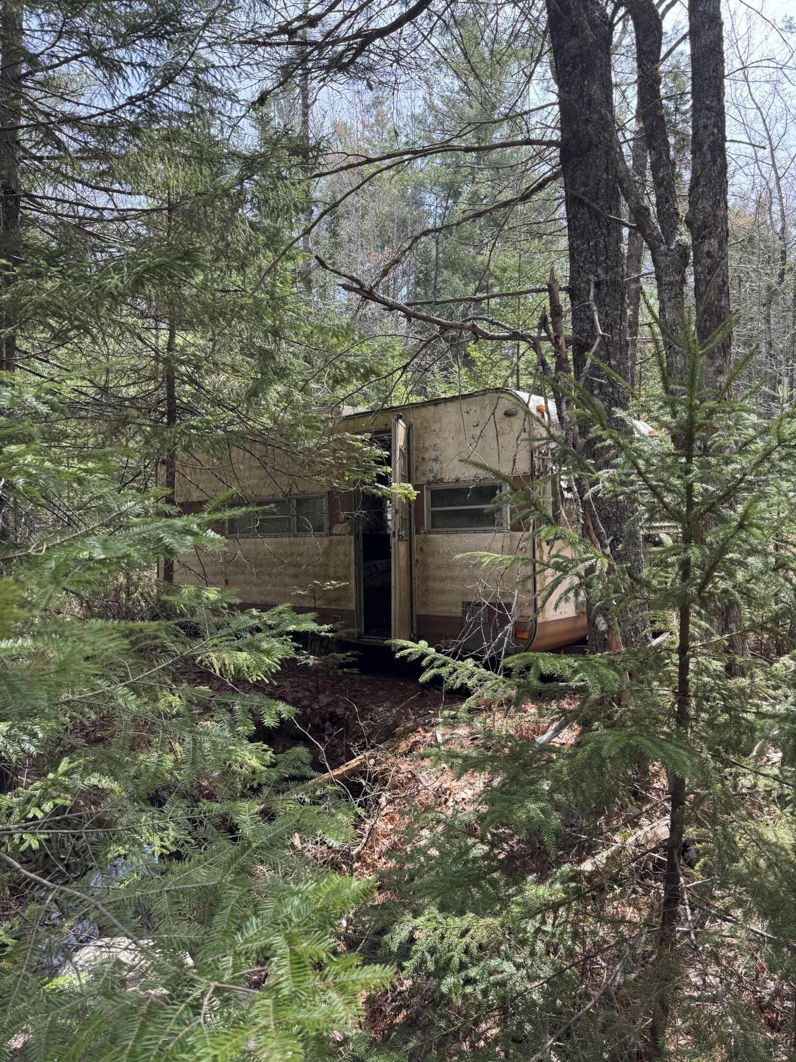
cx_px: 398
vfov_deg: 71.6
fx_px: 736
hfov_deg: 56.8
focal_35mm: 24
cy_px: 531
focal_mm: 6.76
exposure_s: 1/593
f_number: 1.78
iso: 80
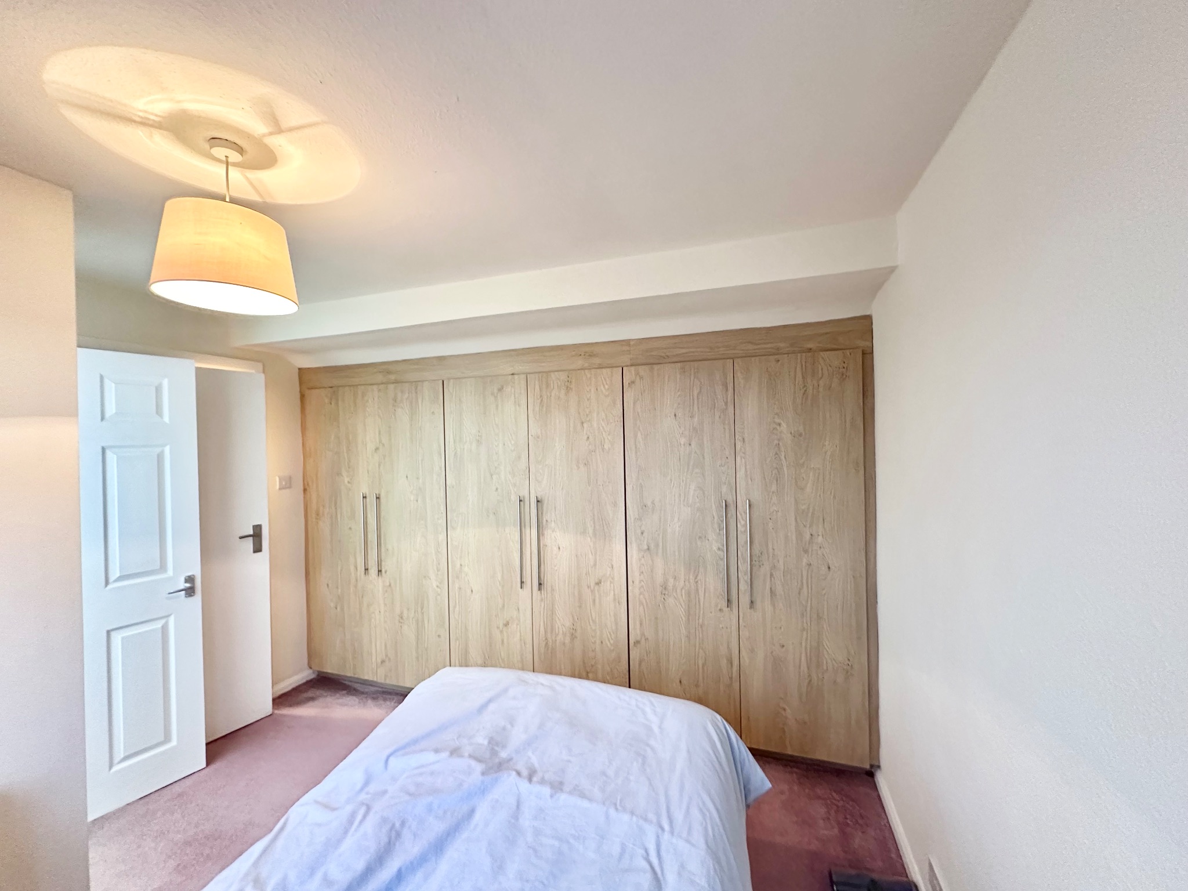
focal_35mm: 14
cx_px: 594
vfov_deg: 85.7
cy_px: 446
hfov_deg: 102.1
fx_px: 480
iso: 500
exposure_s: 1/50
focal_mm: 2.22
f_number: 2.2
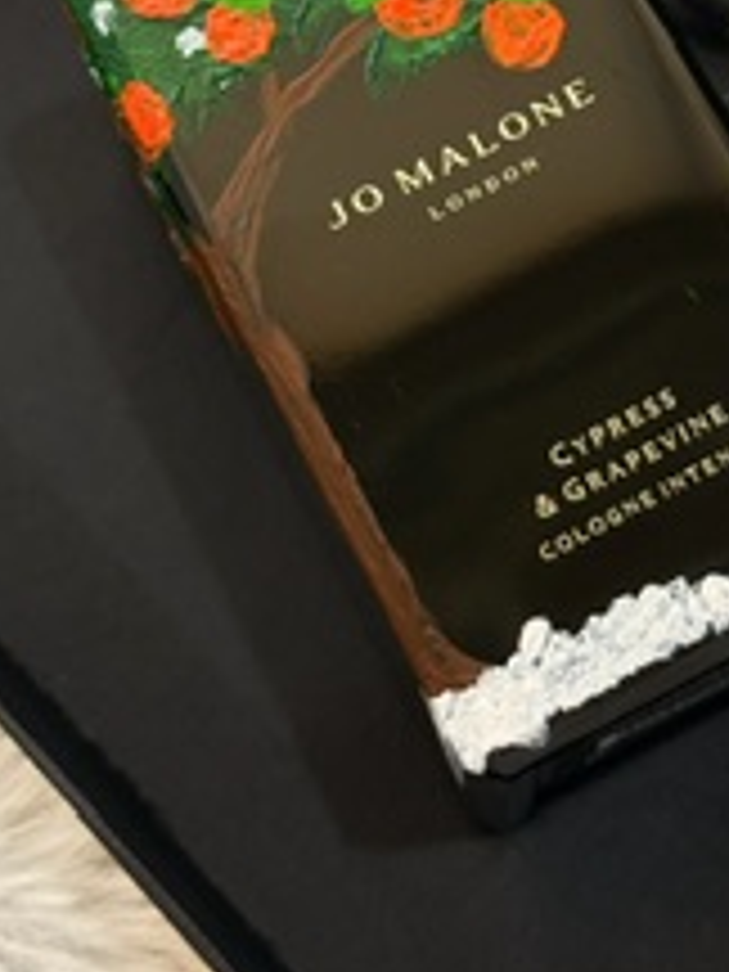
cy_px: 256
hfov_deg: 19.3
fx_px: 2134
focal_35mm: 76
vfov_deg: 25.4
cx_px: 468
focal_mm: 6.76
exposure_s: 1/100
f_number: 1.78
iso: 200
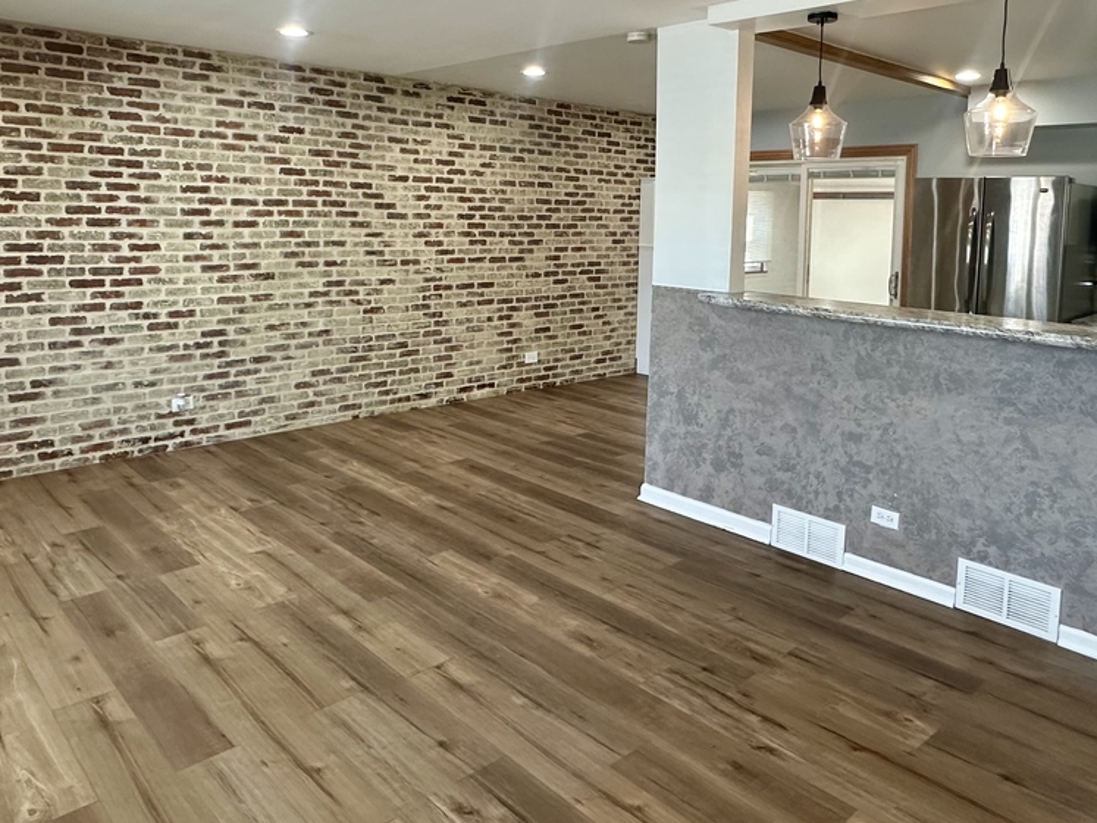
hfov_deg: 65.3
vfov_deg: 50.4
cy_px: 275
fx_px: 856
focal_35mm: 27
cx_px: 536
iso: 250
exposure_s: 1/120
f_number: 2.2
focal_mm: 2.22
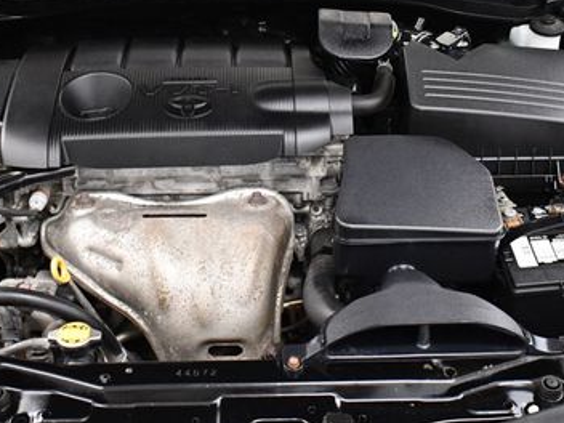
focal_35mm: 63
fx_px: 1026
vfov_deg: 23.2
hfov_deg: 30.7
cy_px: 167
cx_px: 284
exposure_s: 1/125
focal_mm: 18
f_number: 3.5
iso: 3200
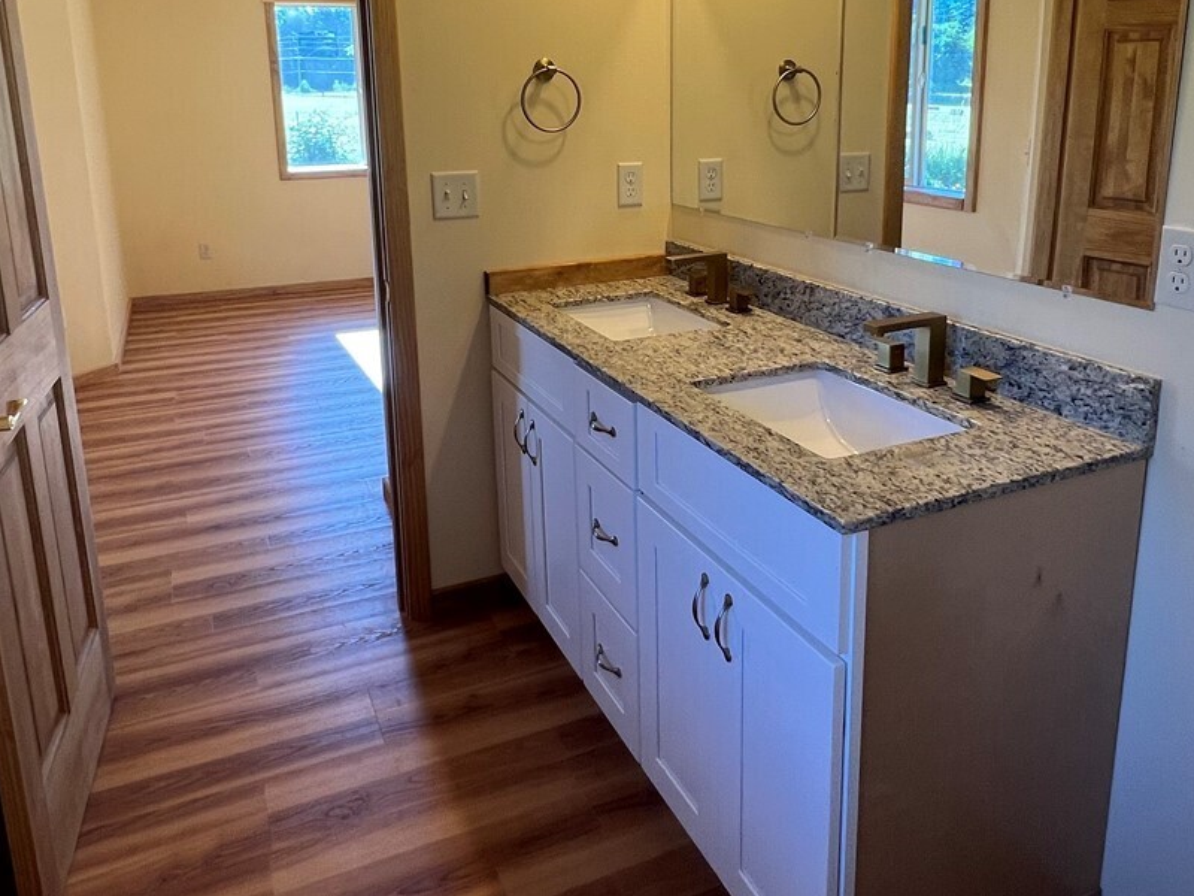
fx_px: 897
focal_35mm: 26
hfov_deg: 67.2
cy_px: 290
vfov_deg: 51.9
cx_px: 633
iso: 64
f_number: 1.8
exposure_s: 1/120
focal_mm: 1.57
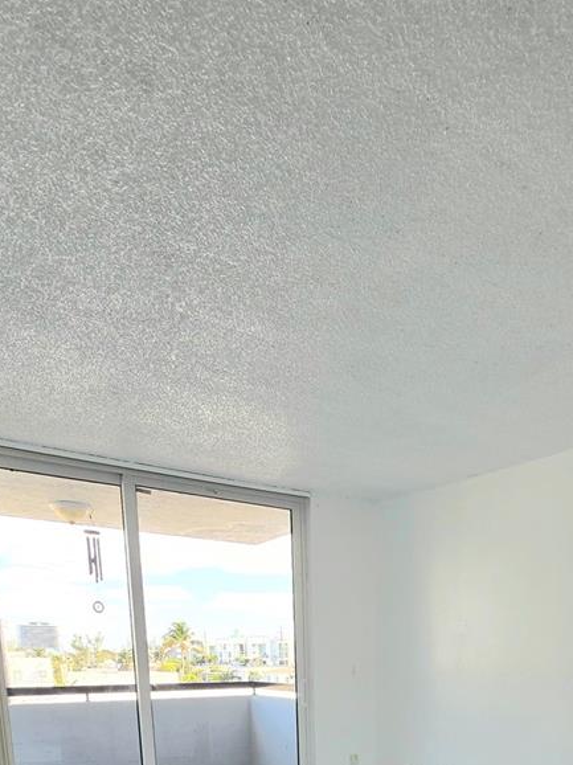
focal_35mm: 27
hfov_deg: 50.1
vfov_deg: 50.9
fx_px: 596
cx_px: 396
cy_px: 785
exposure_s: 1/156
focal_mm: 2.2
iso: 50
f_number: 2.2
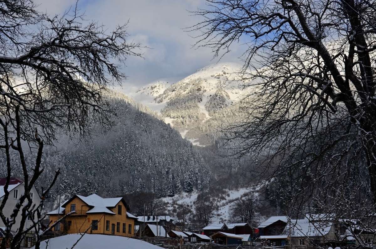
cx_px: 188
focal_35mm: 57
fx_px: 594
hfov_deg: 35.1
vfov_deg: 23.7
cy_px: 124
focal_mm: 38
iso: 200
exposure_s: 1/500
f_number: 11
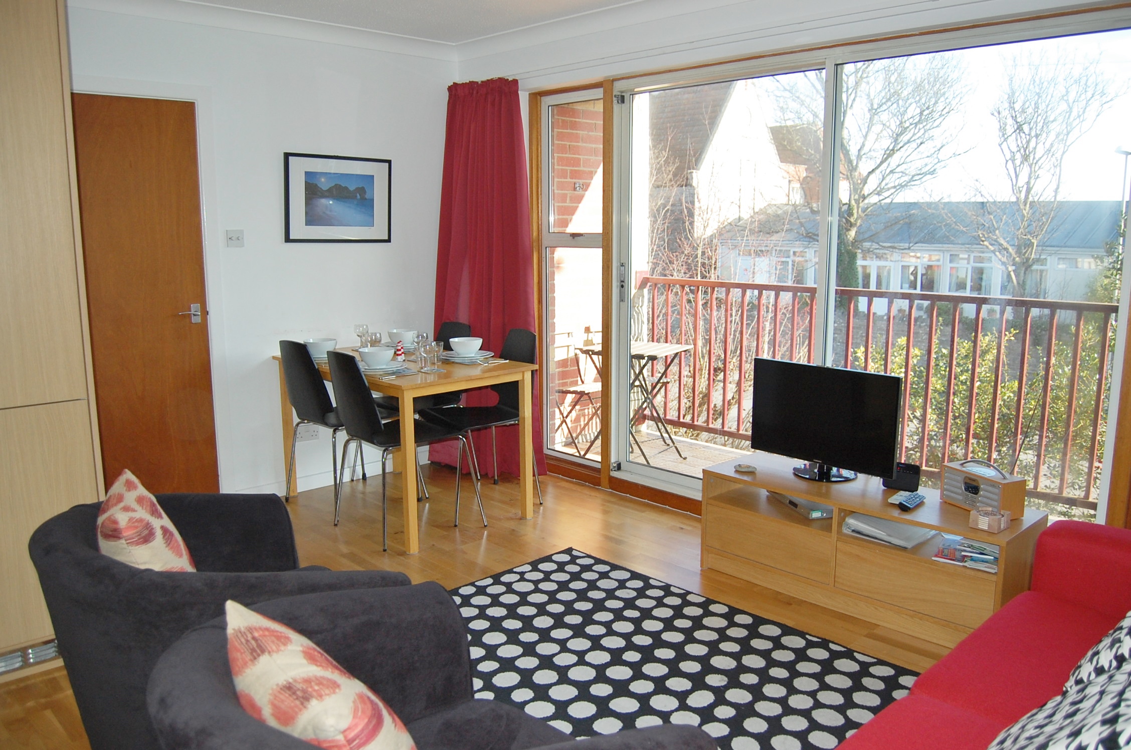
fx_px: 847
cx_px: 566
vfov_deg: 47.8
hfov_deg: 67.5
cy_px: 375
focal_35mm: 27
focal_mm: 18
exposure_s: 1/500
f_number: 3.5
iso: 400
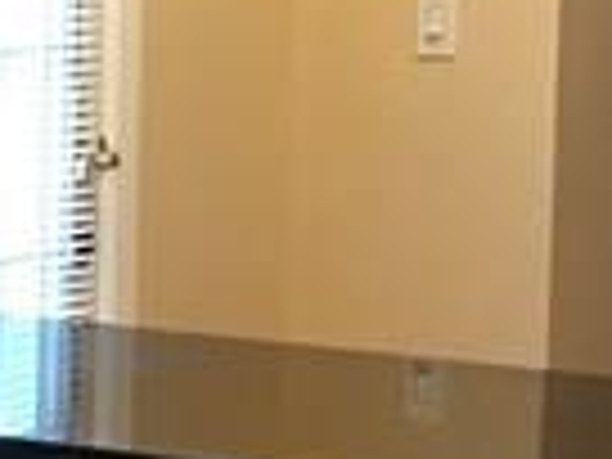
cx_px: -662
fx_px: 3872
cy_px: 369
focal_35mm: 219
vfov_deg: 6.8
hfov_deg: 8.5
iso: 64
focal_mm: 4.15
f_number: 2.2
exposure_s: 1/15
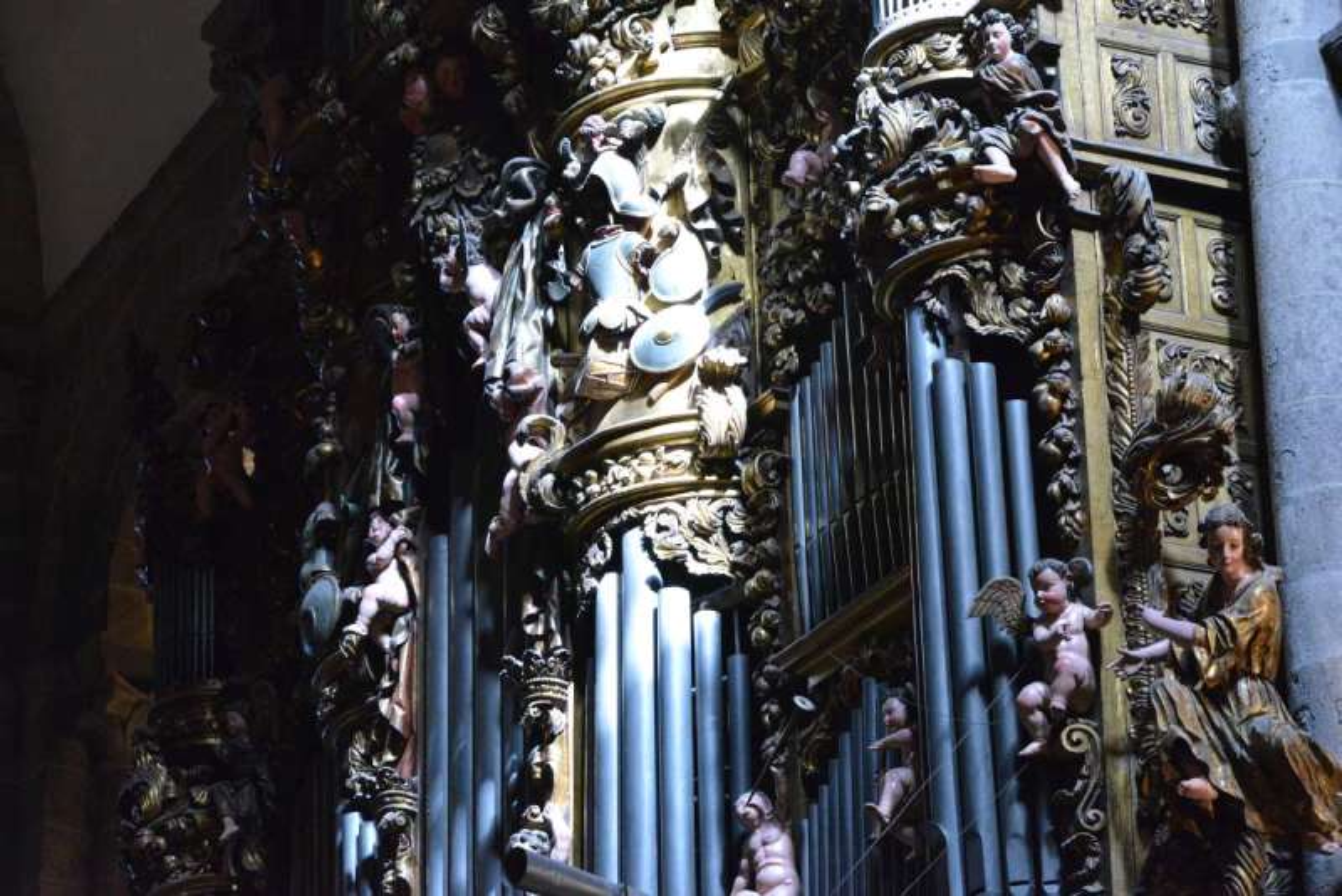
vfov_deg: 10.2
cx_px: 671
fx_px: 5034
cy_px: 448
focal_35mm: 135
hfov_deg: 15.2
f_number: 8
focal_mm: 135
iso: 6400
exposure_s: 1/60
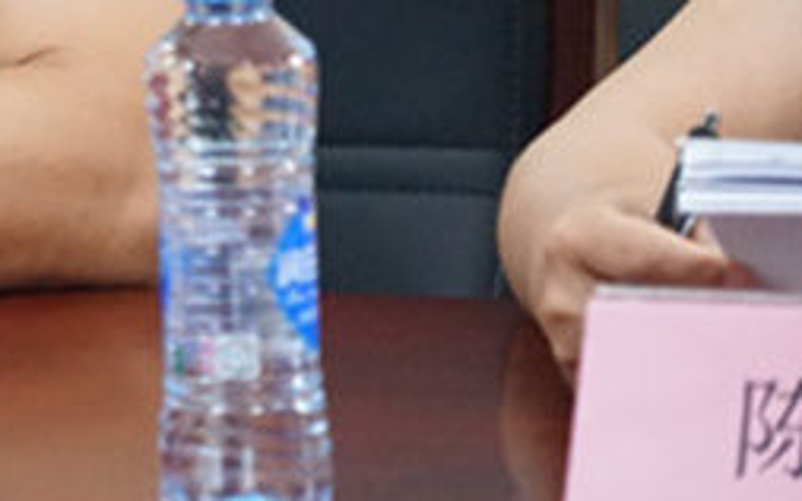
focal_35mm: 616
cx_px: -444
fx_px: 13461
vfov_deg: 2.1
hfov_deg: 3.4
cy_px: -322
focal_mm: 191
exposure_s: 1/50
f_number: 6.3
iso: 6400
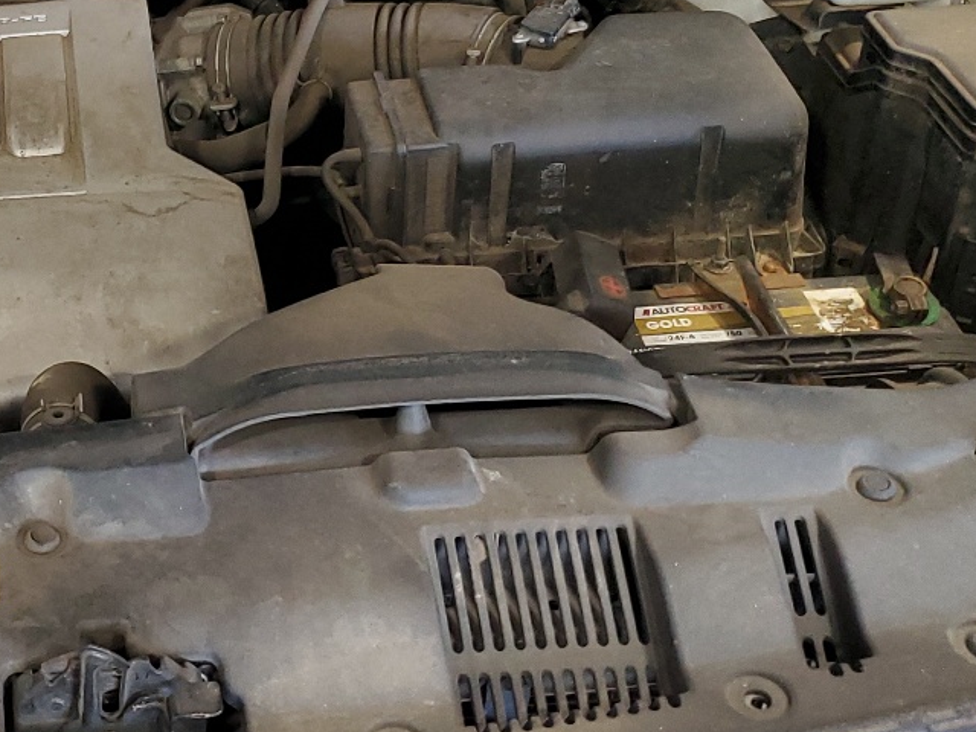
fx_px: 1833
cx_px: 17
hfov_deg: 28.2
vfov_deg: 22.4
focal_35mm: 65
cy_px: 197
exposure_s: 1/60.2
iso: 116
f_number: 1.5
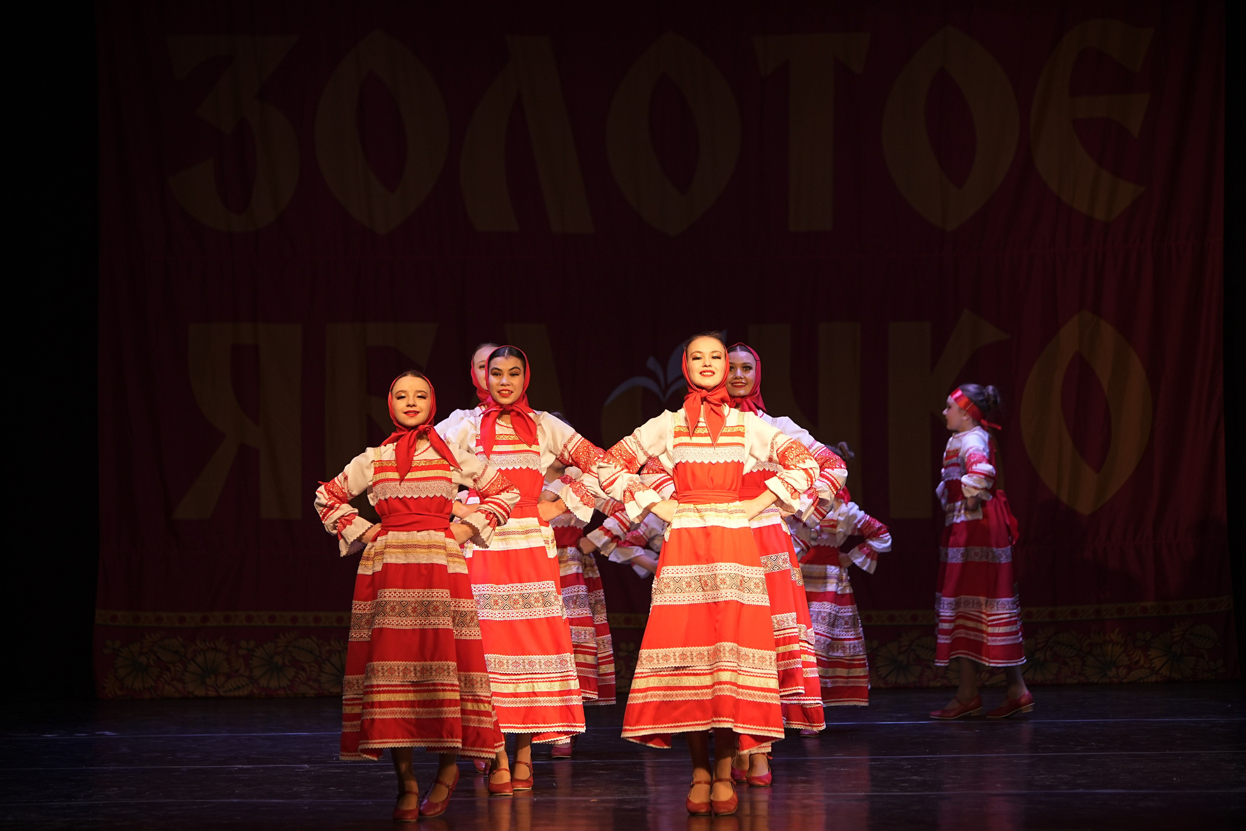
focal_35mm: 130
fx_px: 4499
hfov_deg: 15.8
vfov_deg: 10.6
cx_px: 623
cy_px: 416
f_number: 2.8
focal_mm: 130
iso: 640
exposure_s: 1/400
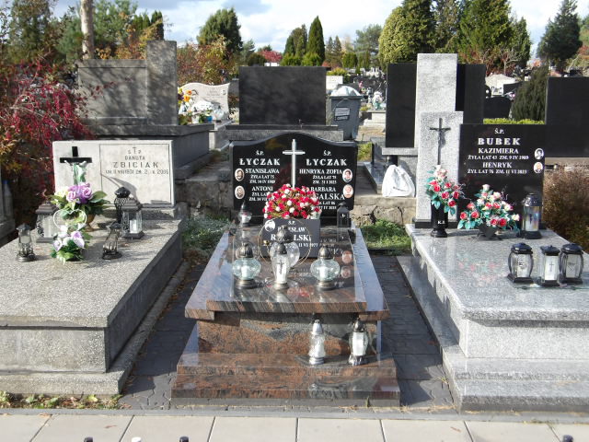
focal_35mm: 42
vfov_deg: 34.3
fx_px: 715
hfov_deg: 44.8
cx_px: 294
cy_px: 221
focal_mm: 7.6
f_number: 3.7
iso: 100
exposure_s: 1/392
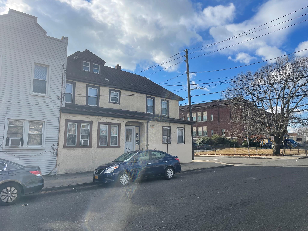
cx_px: 154
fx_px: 231
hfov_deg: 67.3
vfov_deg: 53.1
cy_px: 116
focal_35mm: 26
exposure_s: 1/4000
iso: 32
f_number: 1.6
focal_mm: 4.2
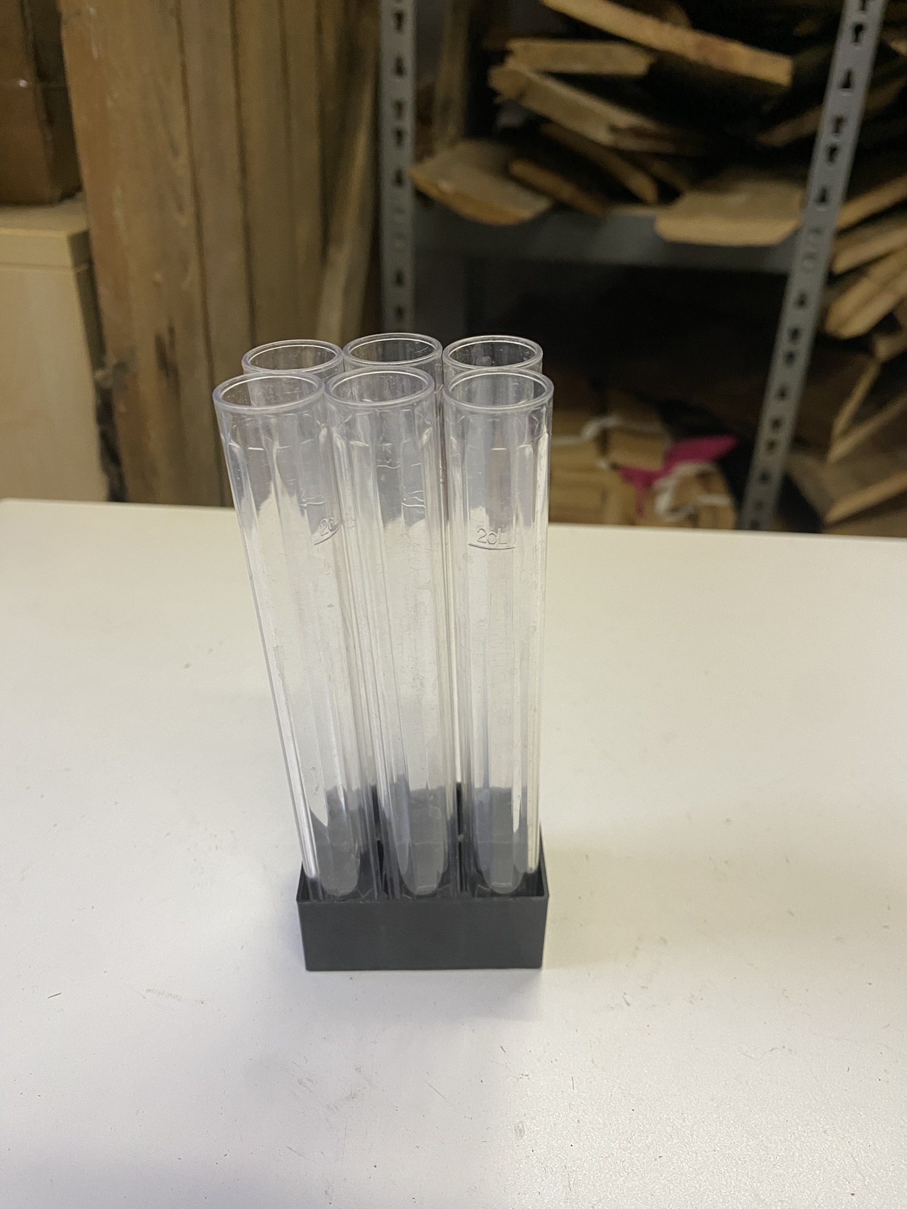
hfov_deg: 53.1
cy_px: 604
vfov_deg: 67.3
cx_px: 454
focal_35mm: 26
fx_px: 908
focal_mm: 4.25
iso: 160
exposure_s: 1/50
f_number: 1.8
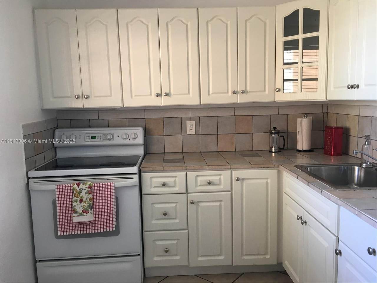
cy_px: 142
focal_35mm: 29
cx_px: 188
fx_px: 316
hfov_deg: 61.7
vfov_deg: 48.2
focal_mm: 4.15
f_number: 2.2
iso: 40
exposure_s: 1/30
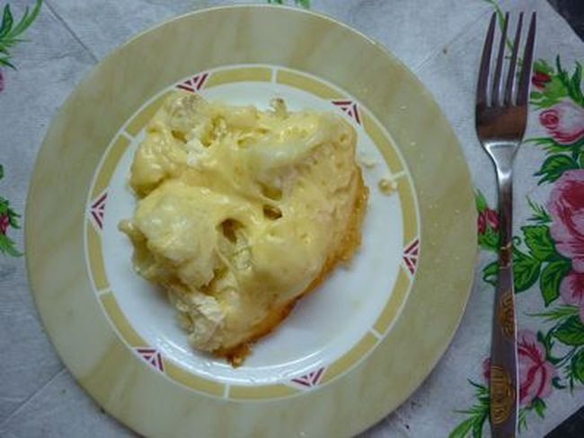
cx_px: 292
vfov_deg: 43.0
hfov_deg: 55.3
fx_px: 557
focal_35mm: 33
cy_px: 219
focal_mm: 5.5
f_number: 2.8
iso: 200
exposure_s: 1/30
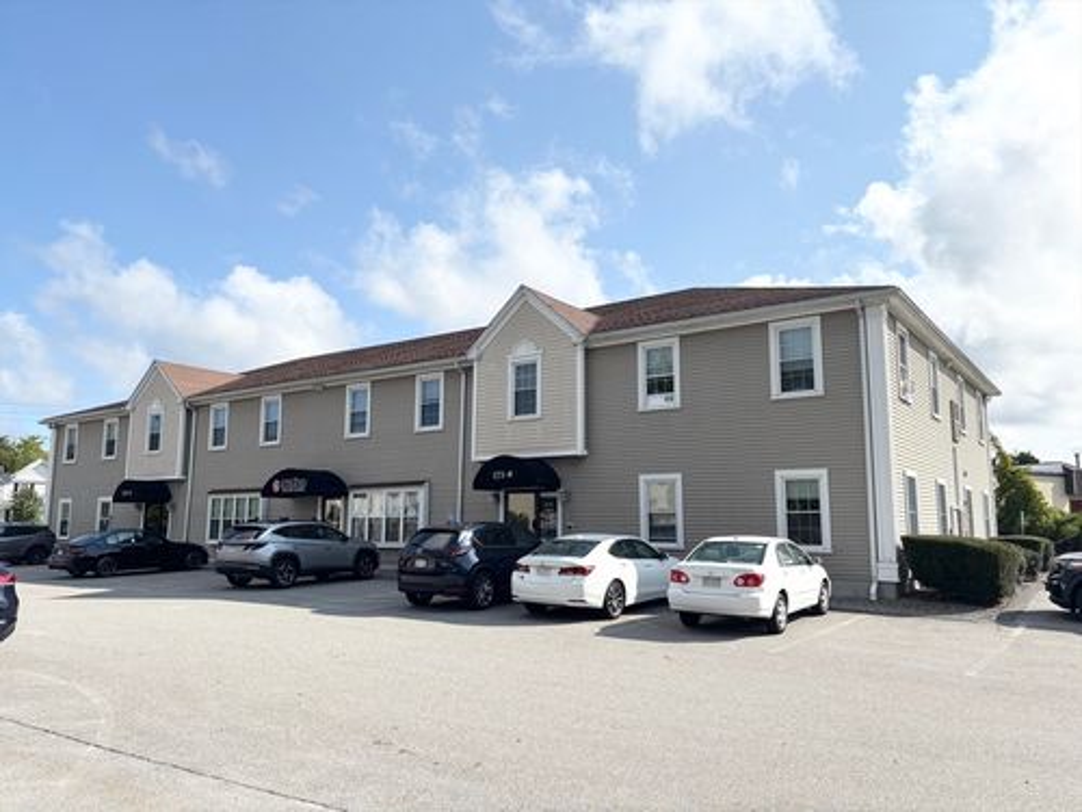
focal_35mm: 26
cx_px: 541
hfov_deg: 67.3
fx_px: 813
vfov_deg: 53.1
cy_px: 406
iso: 50
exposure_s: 1/4082
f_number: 1.6
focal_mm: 5.96
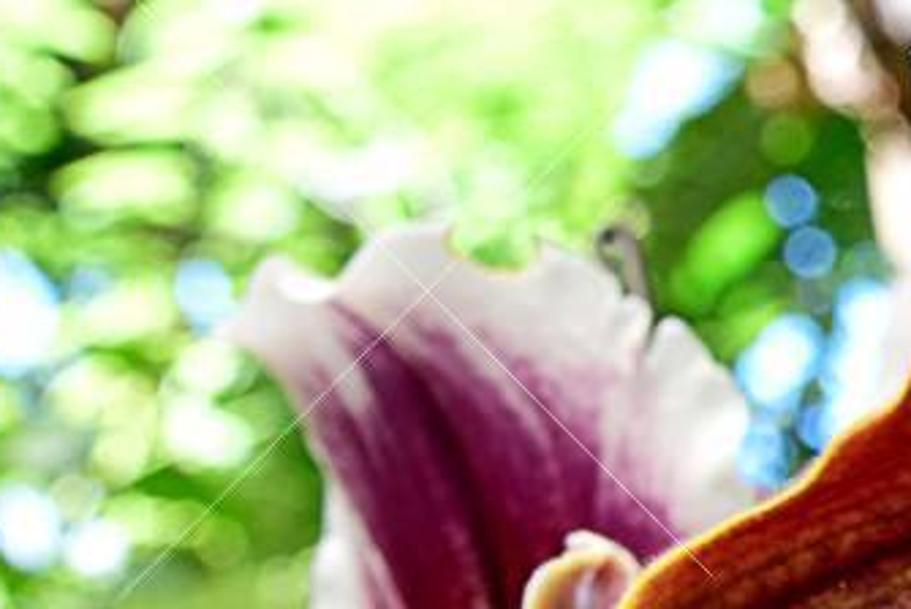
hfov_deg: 12.5
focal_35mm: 155
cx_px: 1425
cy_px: 700
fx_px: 3926
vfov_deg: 8.8
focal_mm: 40
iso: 800
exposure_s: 1/60
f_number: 7.1
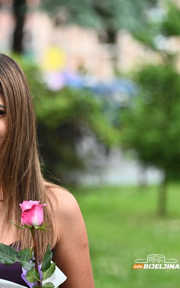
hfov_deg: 8.0
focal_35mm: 162
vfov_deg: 12.9
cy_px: 144
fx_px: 1272
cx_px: -20
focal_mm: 105
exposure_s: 1/320
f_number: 2.8
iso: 1000
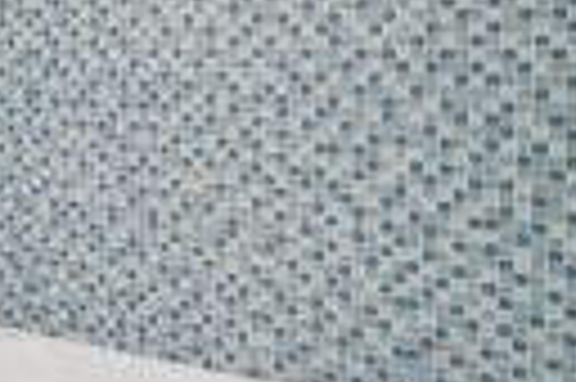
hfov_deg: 33.4
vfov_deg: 26.4
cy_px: 79
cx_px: -90
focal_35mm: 50
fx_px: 799
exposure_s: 1/20
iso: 1600
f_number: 8
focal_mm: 16
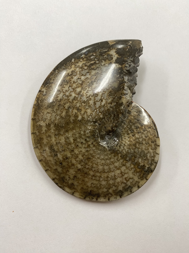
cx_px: 94
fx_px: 182
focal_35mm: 25
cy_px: 126
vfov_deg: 69.4
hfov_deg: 54.9
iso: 80
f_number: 1.8
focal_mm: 4.25
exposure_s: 1/60
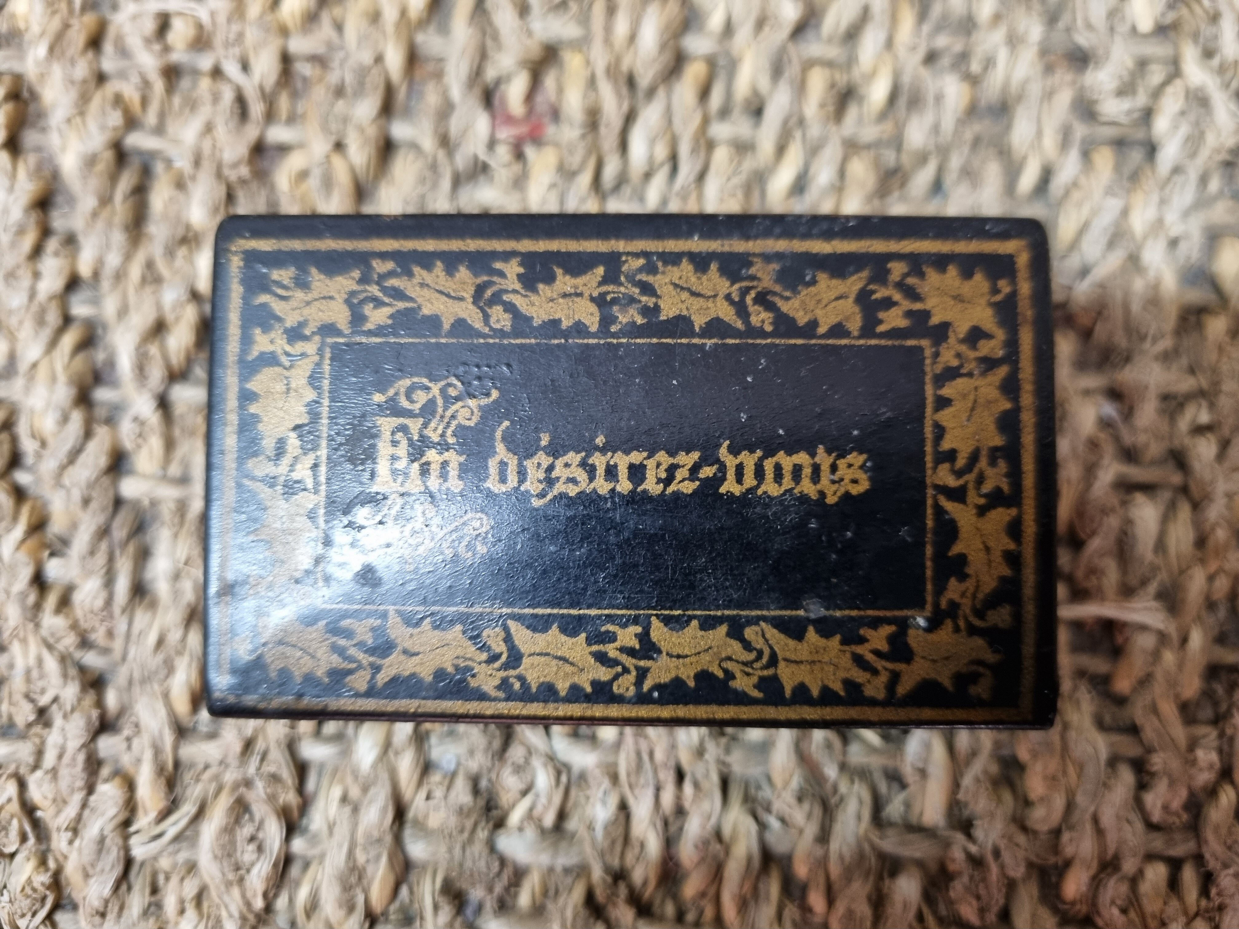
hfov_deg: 67.3
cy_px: 464
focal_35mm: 26
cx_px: 620
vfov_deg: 53.1
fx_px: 931
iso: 640
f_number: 1.8
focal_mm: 5.4
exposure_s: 1/50
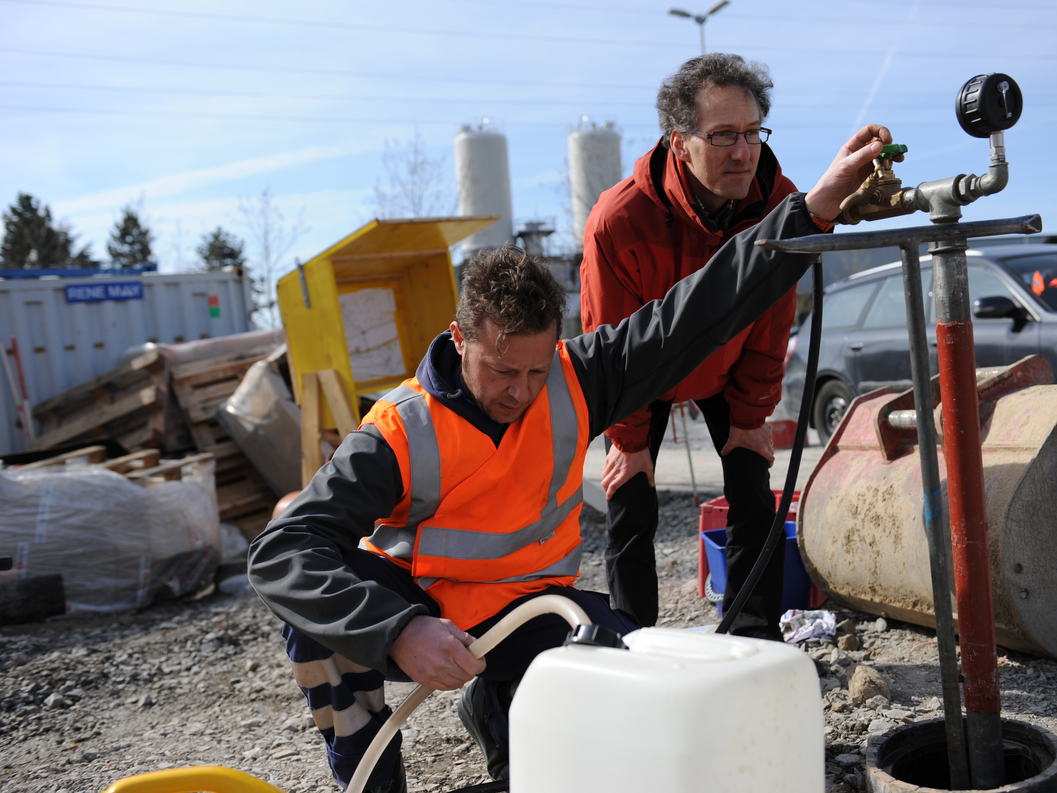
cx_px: 577
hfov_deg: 50.1
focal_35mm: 37
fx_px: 1130
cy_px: 395
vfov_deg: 38.7
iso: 200
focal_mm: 34
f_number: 3.5
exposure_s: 1/2500
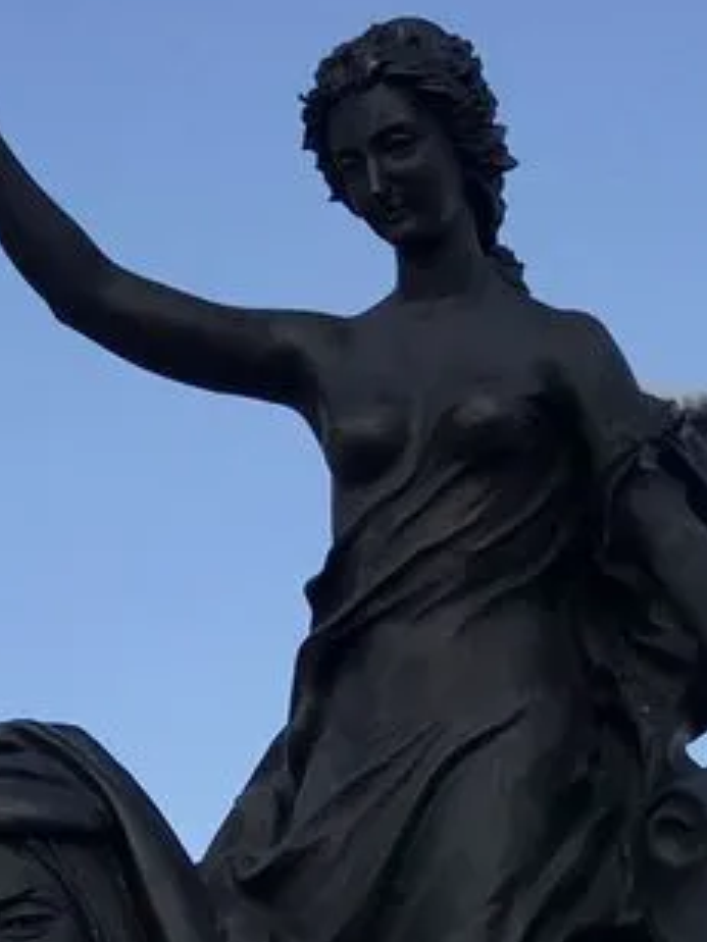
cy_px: 1382
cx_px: 80
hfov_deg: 13.5
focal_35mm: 109
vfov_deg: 16.5
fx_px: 2968
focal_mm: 3.99
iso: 20
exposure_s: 1/855
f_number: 1.8
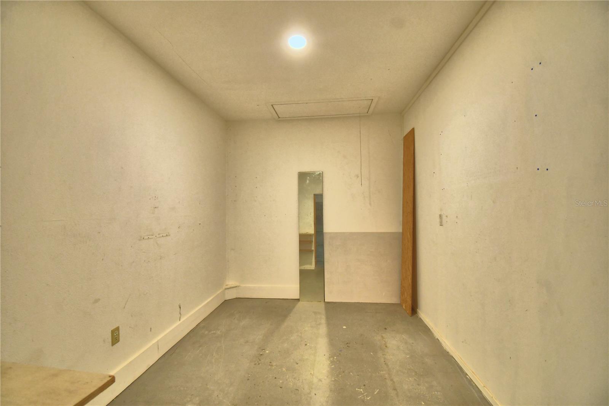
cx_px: 304
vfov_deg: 77.3
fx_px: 254
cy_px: 203
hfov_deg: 100.4
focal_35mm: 15
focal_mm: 10
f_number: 4.5
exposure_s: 1/30
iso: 450
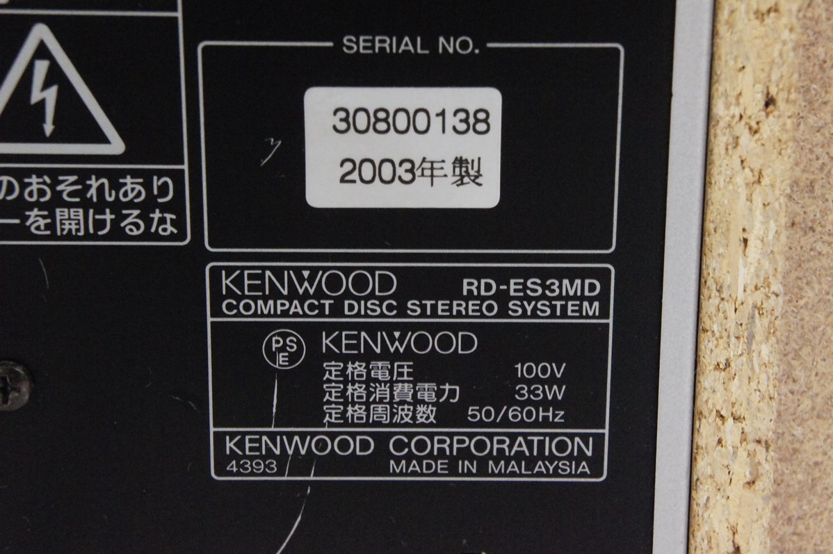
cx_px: 416
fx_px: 1908
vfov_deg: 16.5
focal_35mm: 82
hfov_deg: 24.6
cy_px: 277
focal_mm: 55
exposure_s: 1/40
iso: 6400
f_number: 10
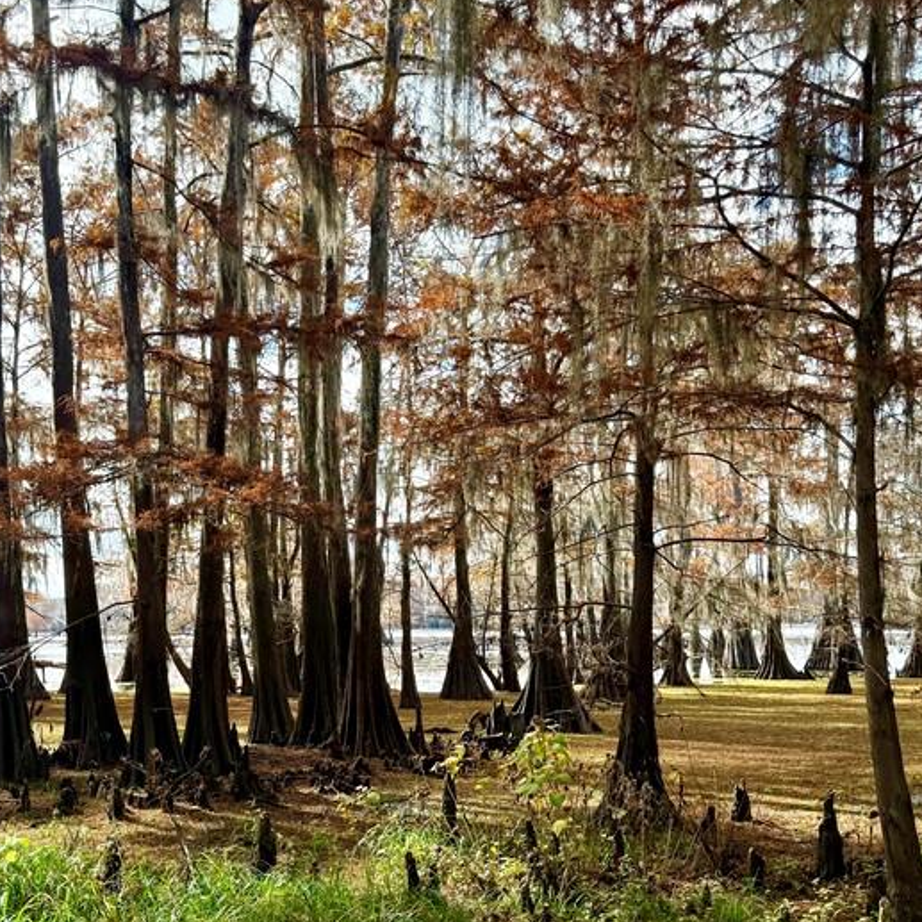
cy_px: 589
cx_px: 342
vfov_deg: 39.7
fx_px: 1266
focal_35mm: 42
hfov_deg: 39.7
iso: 100
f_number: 1.78
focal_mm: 6.76
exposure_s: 1/1361
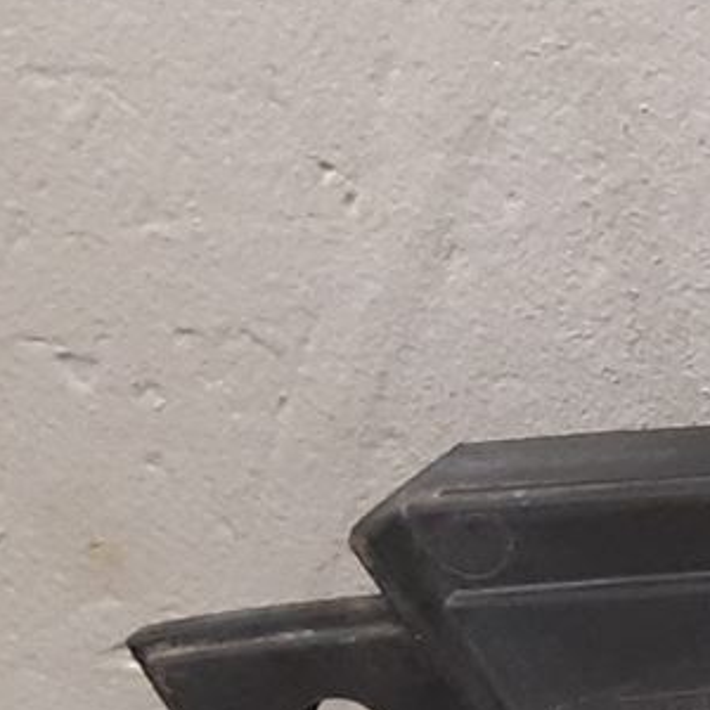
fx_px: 3643
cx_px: 2021
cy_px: 876
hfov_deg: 9.2
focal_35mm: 157
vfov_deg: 10.9
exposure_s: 1/40
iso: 200
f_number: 1.7
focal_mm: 3.93
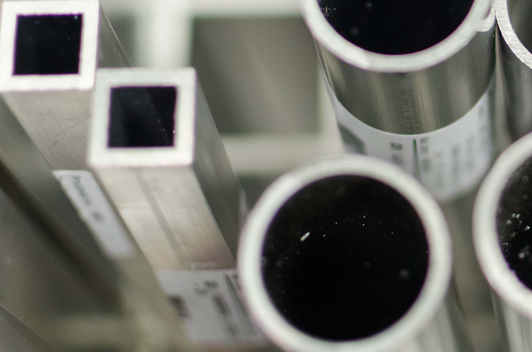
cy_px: -32
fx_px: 2040
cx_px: 556
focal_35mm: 138
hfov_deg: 14.6
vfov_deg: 9.8
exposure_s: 1/80
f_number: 2
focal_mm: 35
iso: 320
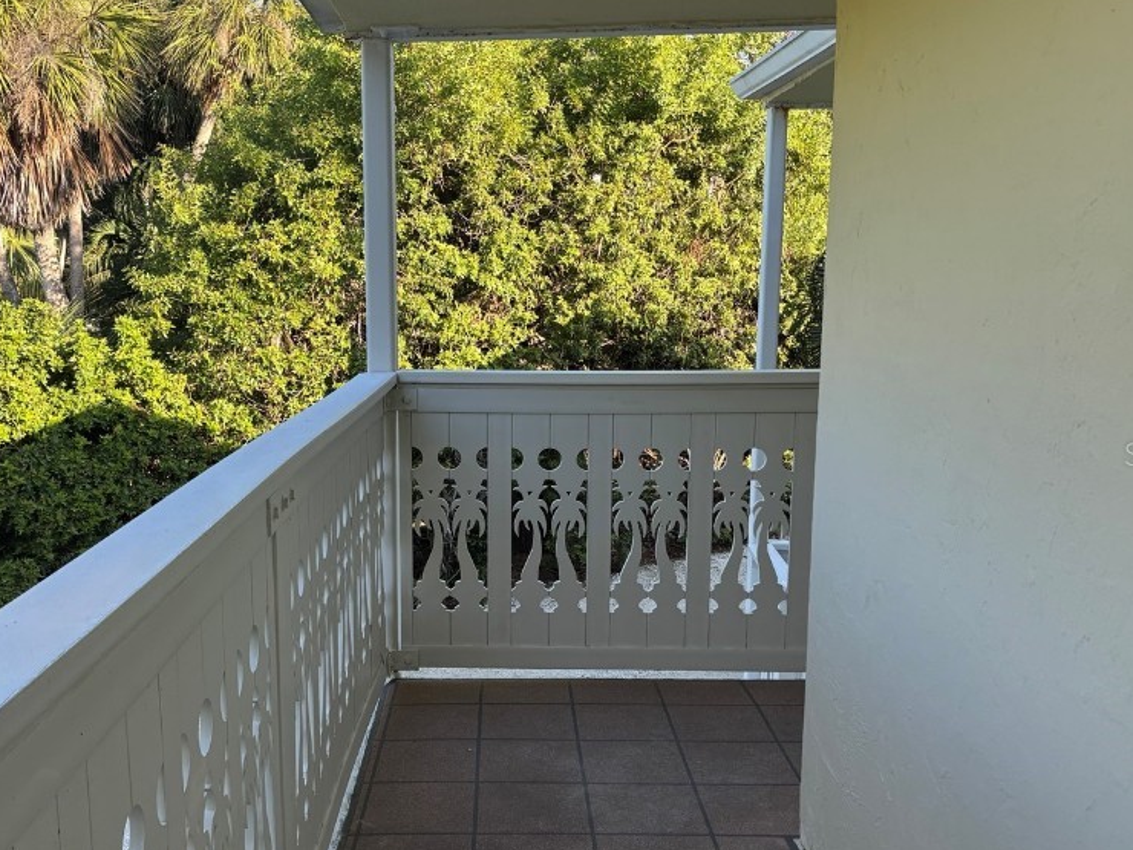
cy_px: 453
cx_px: 485
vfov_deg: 39.6
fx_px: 1178
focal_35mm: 36
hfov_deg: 51.2
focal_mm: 5.96
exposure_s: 1/574
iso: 50
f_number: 1.6
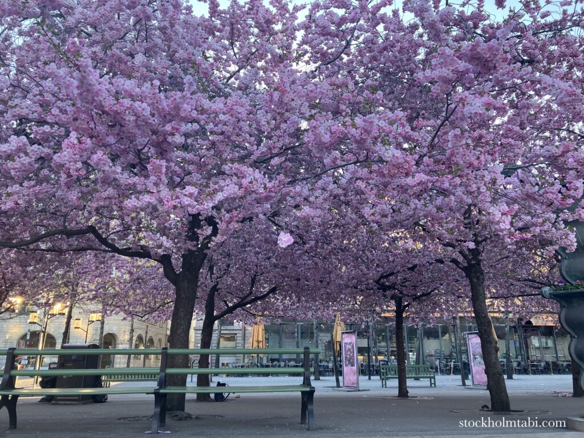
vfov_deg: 49.7
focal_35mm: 28
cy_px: 219
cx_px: 292
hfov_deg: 63.4
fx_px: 472
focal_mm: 3.99
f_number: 1.8
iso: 64
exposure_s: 1/121
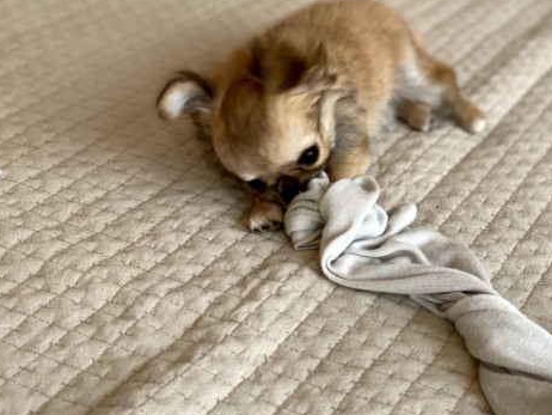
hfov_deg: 26.8
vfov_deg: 20.4
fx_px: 1149
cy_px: 240
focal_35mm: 72
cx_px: 375
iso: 250
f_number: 2
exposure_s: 1/87
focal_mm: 6
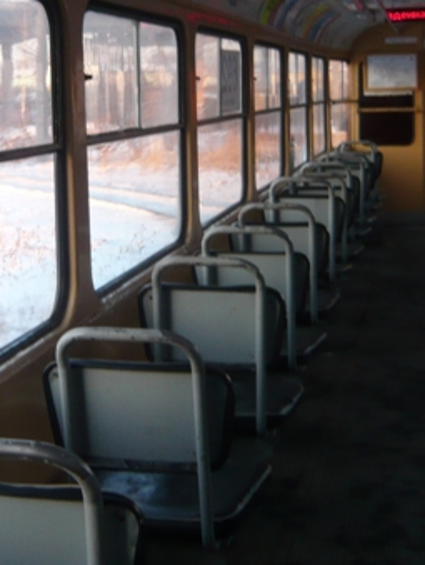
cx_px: 202
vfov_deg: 29.1
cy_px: 177
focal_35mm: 66
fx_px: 1078
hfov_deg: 22.3
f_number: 2.8
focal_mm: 4.6
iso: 100
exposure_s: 1/50
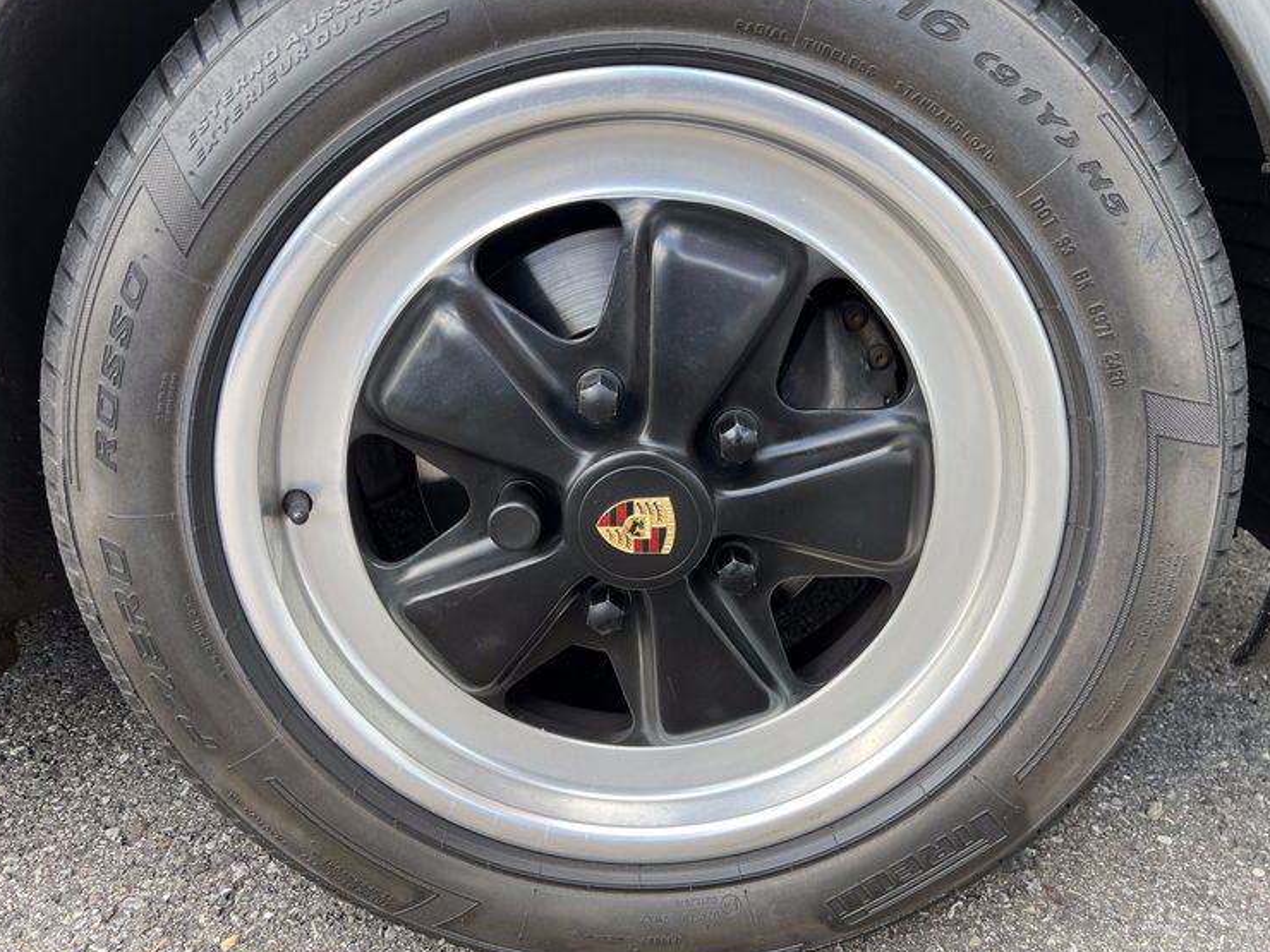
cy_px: 473
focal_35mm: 27
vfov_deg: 51.4
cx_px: 640
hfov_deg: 65.3
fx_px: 991
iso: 50
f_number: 1.5
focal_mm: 5.7
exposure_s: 1/121
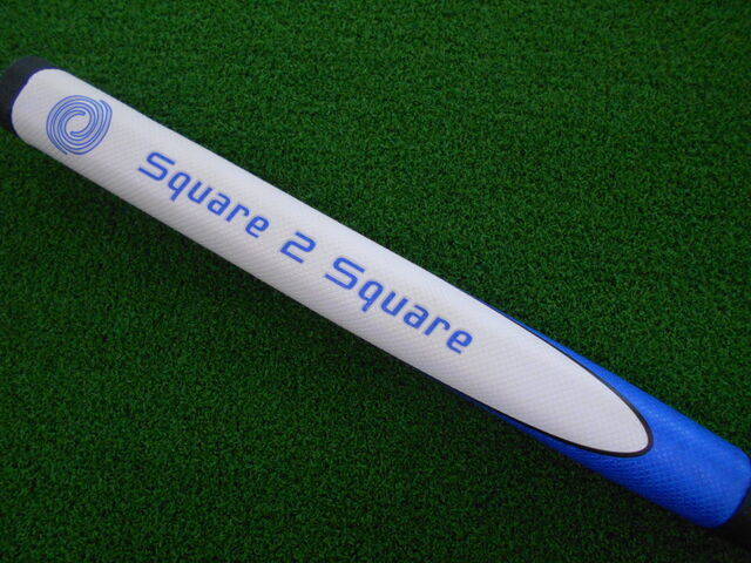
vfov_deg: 53.1
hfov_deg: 67.3
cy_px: 282
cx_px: 376
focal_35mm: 26
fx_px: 564
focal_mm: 4.6
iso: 560
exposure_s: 1/250
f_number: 3.2
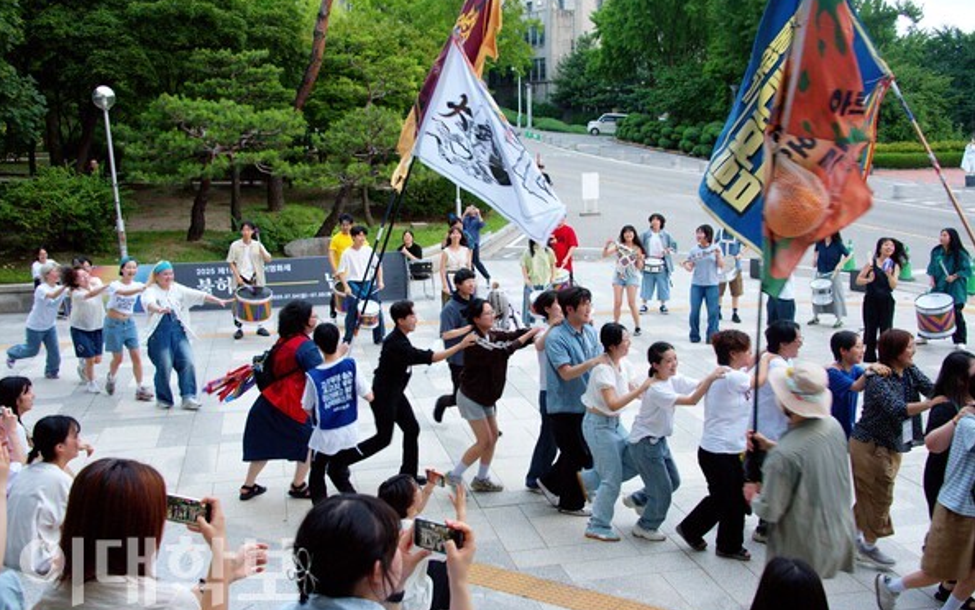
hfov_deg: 55.3
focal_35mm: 35
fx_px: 931
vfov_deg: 36.3
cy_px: 303
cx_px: 486
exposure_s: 1/100
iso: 2500
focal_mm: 34
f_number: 5.6
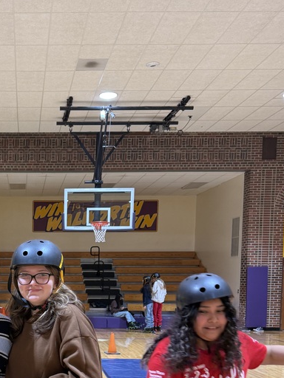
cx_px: 8
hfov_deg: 28.6
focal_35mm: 48
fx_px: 525
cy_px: 317
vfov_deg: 37.8
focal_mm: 6.76
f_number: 1.78
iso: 125
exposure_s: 1/60
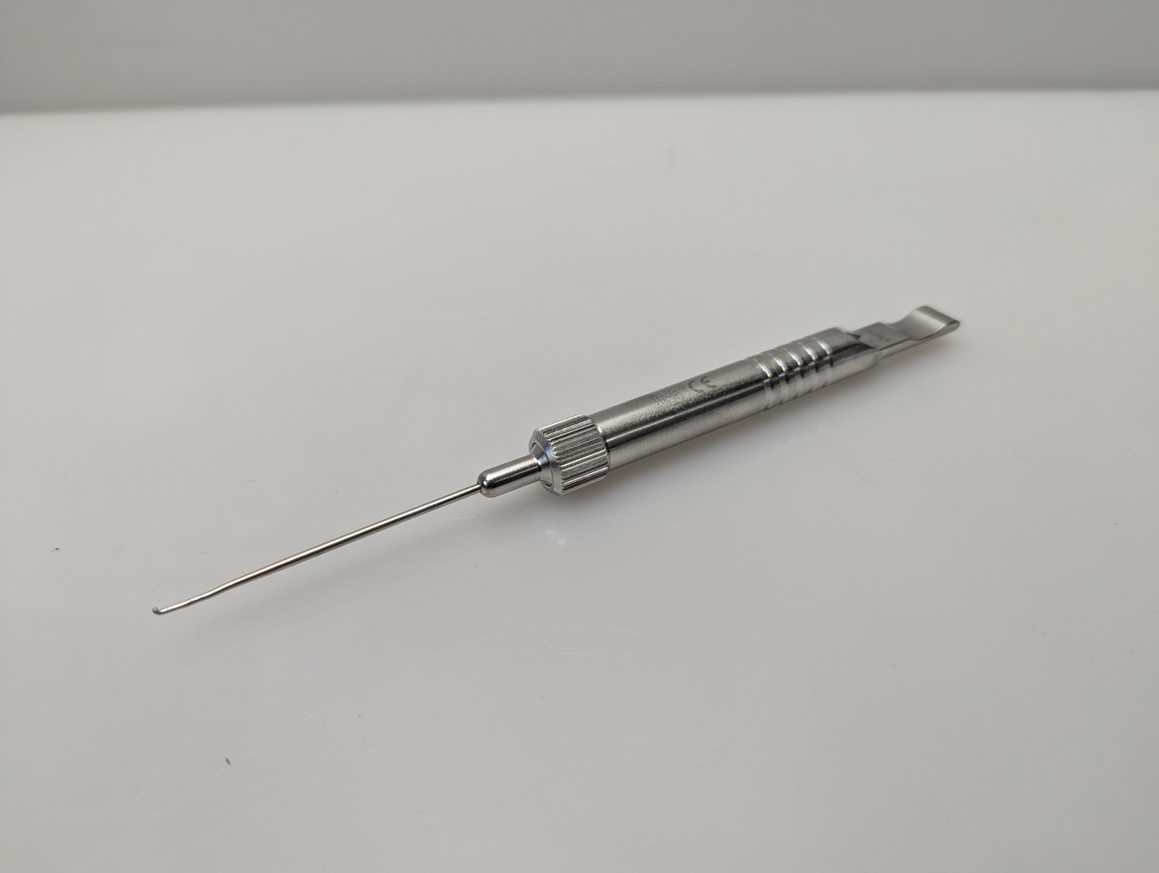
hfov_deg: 71.5
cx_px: 580
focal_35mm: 24
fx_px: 805
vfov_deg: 56.9
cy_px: 436
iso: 90
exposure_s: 1/100
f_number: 1.85
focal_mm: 6.81
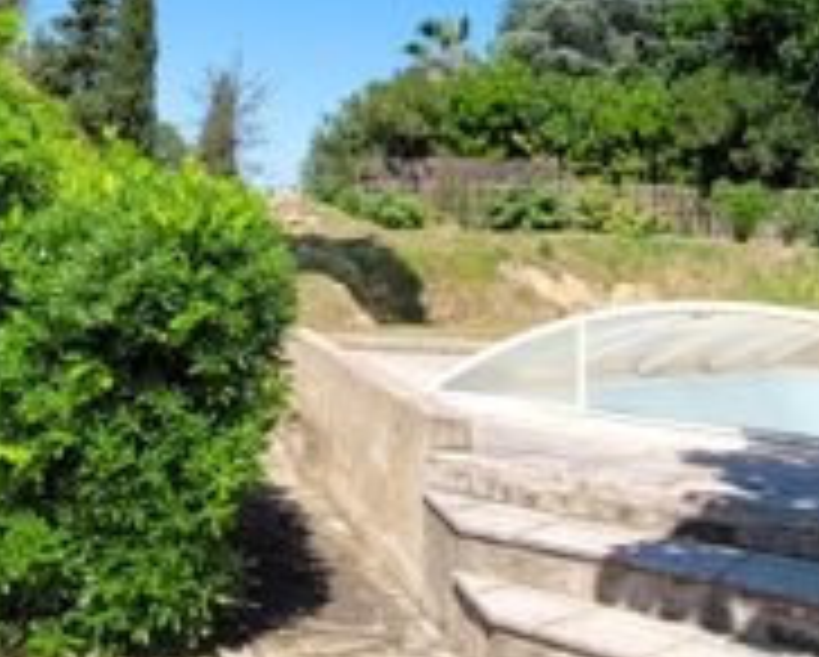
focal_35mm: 49
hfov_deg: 37.4
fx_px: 1189
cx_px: 245
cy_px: 68
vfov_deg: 29.6
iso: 40
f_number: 2.2
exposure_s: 1/1189
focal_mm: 1.74
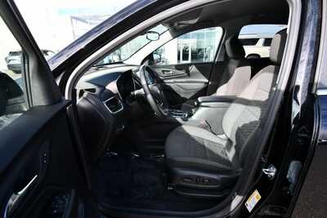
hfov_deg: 90.0
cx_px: 164
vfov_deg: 67.4
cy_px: 109
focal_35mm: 18
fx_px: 164
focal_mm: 12
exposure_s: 1/250
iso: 200
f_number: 6.3
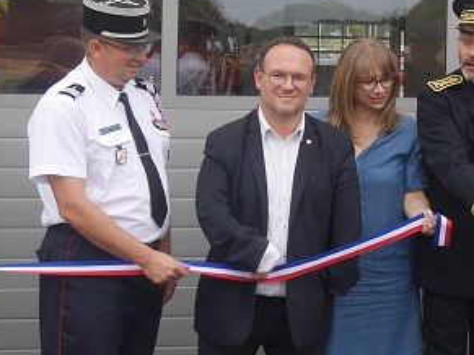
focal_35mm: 110
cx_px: 585
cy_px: 31
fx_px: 1506
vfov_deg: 13.3
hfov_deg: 17.0
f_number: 5
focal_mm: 16
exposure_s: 1/160
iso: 200
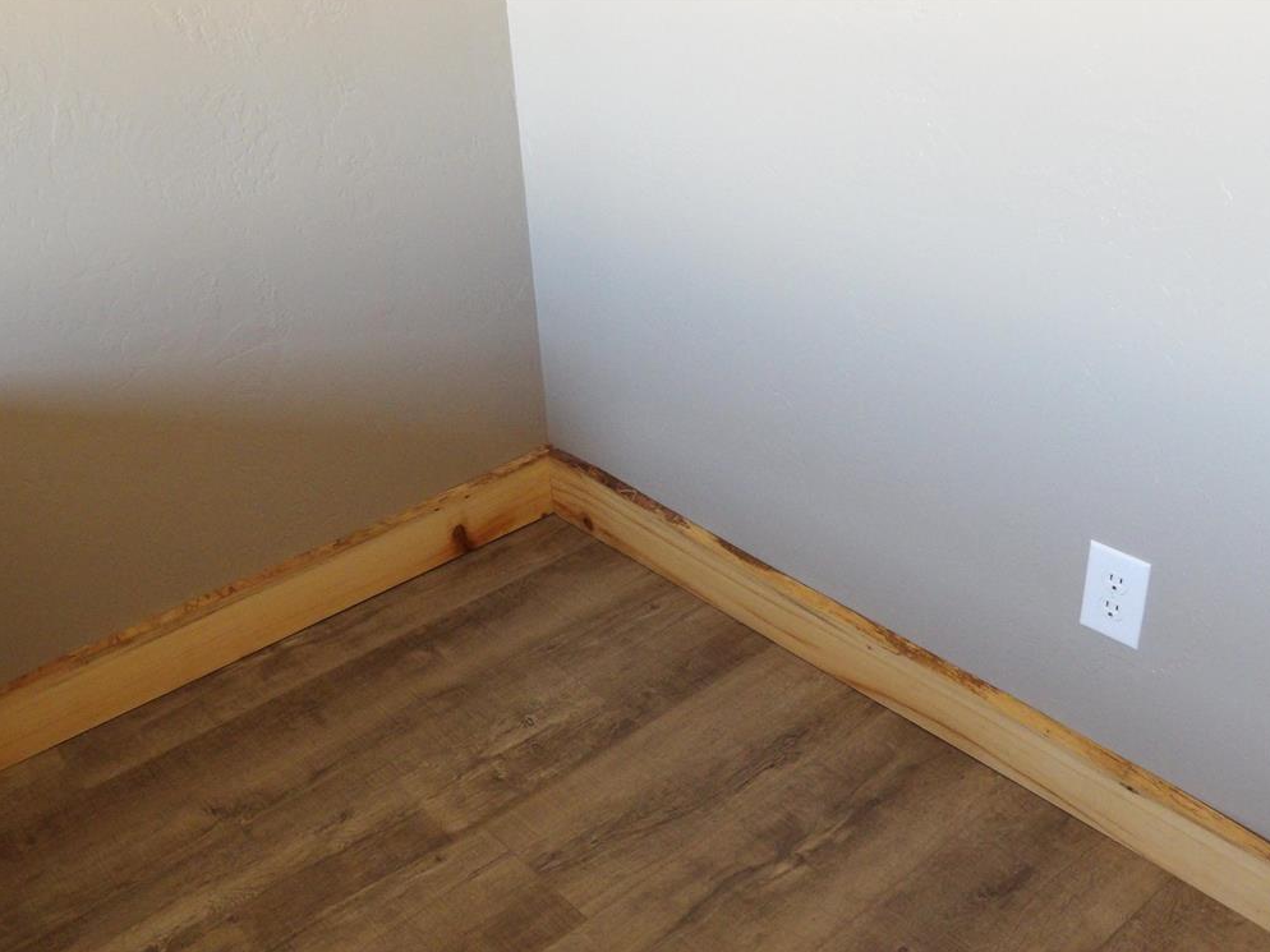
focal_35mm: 34
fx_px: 1247
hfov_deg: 54.0
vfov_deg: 41.8
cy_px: 483
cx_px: 631
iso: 703
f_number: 3.6
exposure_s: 1/17
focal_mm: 5.9
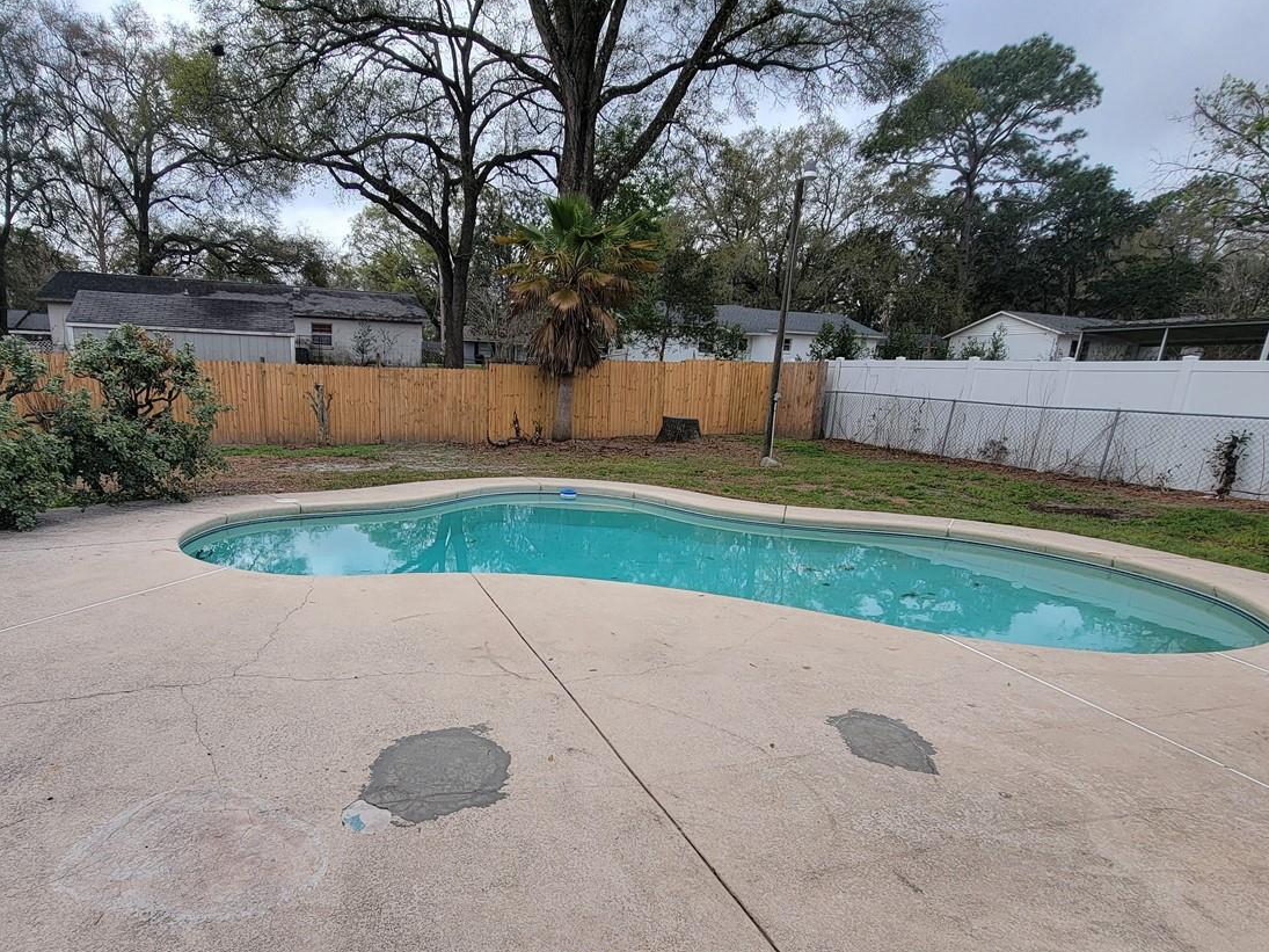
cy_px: 579
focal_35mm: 19
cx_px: 518
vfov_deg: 67.9
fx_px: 696
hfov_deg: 83.8
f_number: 2.2
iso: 50
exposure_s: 1/986
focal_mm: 2.2
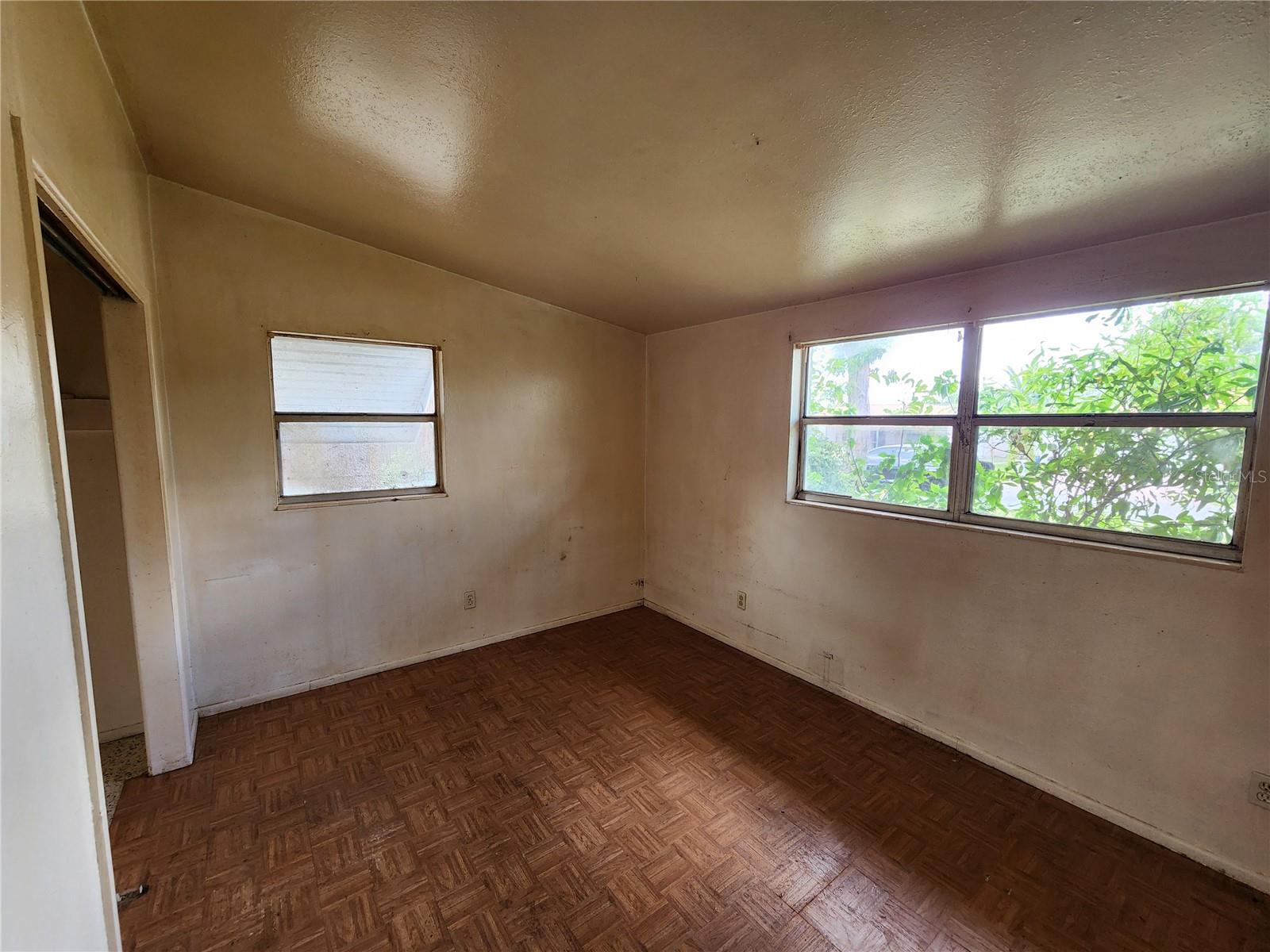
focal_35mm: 13
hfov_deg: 106.2
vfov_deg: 89.9
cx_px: 635
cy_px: 476
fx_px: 477
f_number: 2.2
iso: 200
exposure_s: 1/60
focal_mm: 2.2
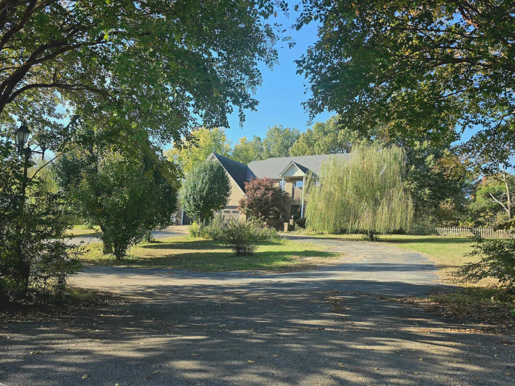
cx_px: 259
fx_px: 372
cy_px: 206
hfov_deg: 69.4
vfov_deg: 54.8
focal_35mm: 25
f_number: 1.7
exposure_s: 1/227
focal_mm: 6.3
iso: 12
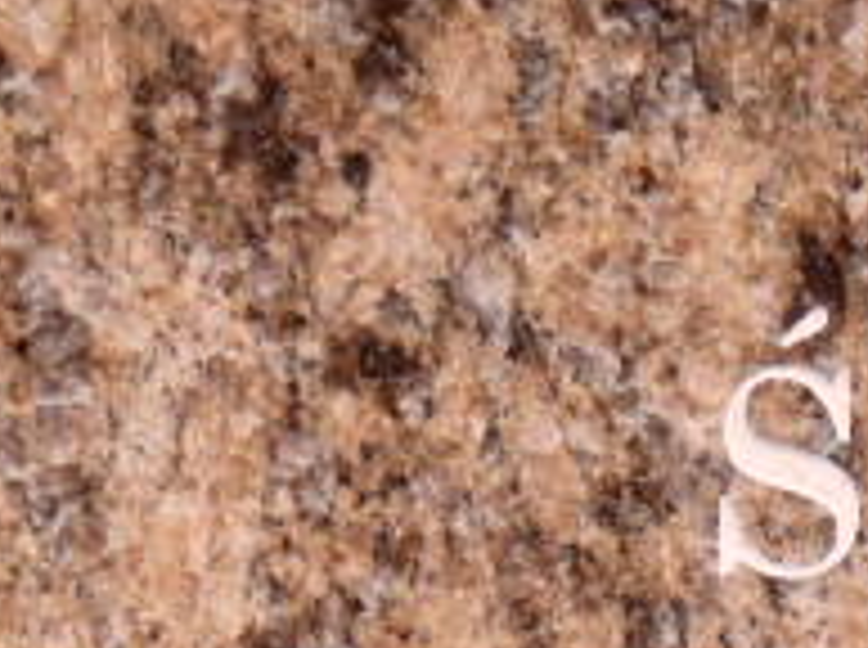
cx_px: 864
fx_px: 15968
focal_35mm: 638
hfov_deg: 3.1
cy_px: 1138
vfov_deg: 2.3
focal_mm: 20
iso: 160
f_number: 4.4
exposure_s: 1/60
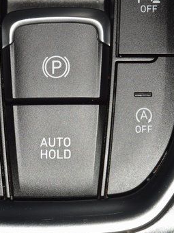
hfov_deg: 4.9
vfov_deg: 6.5
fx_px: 2037
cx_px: 48
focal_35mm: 304
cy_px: 50
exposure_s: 1/125
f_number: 8
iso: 100
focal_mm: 70
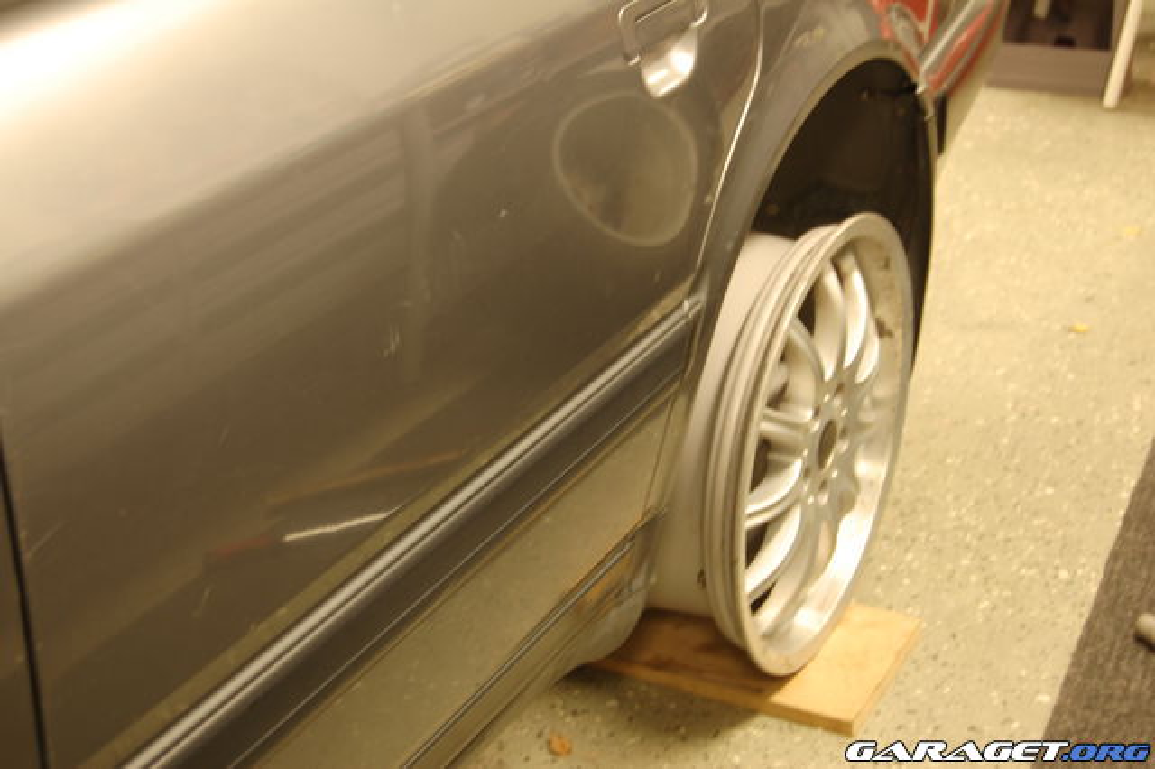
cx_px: 578
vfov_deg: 23.8
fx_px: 1828
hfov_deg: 35.1
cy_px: 384
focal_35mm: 57
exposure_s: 1/2.5
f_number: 5
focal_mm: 38
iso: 200
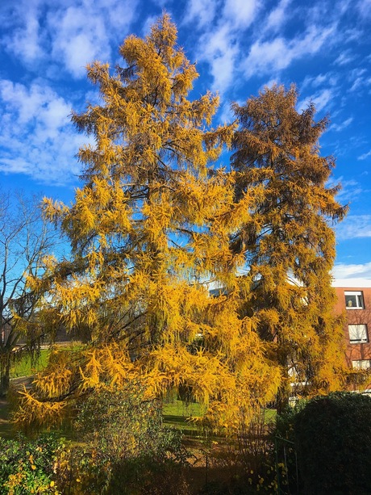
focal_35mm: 29
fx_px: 414
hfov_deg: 48.2
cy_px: 248
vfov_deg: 61.6
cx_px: 186
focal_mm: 4.15
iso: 25
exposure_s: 1/855
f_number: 2.2
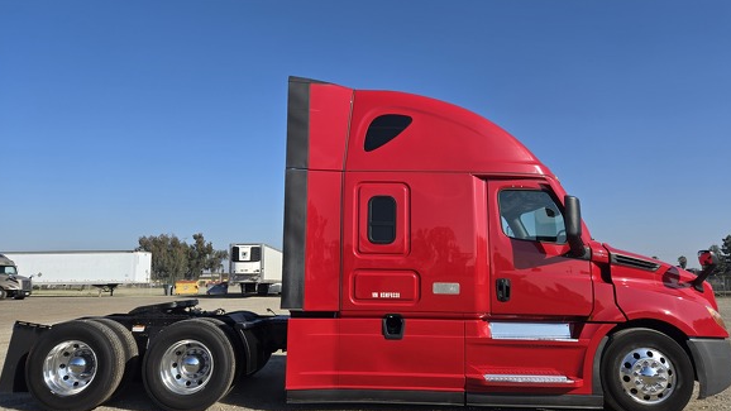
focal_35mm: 26
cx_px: 368
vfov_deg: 44.4
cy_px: 219
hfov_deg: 71.9
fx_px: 504
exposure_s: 1/2265
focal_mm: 5.4
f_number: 1.8
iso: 25
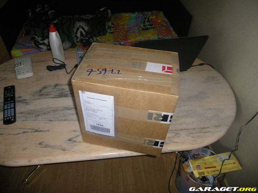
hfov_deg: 63.4
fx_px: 209
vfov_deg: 49.7
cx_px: 129
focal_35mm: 28
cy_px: 96
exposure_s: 1/60
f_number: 2.6
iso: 400
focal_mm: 4.9
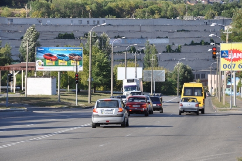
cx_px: 121
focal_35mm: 180
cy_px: 80
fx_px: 1209
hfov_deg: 11.4
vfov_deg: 7.6
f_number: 9
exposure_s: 1/320
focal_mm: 120
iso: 200
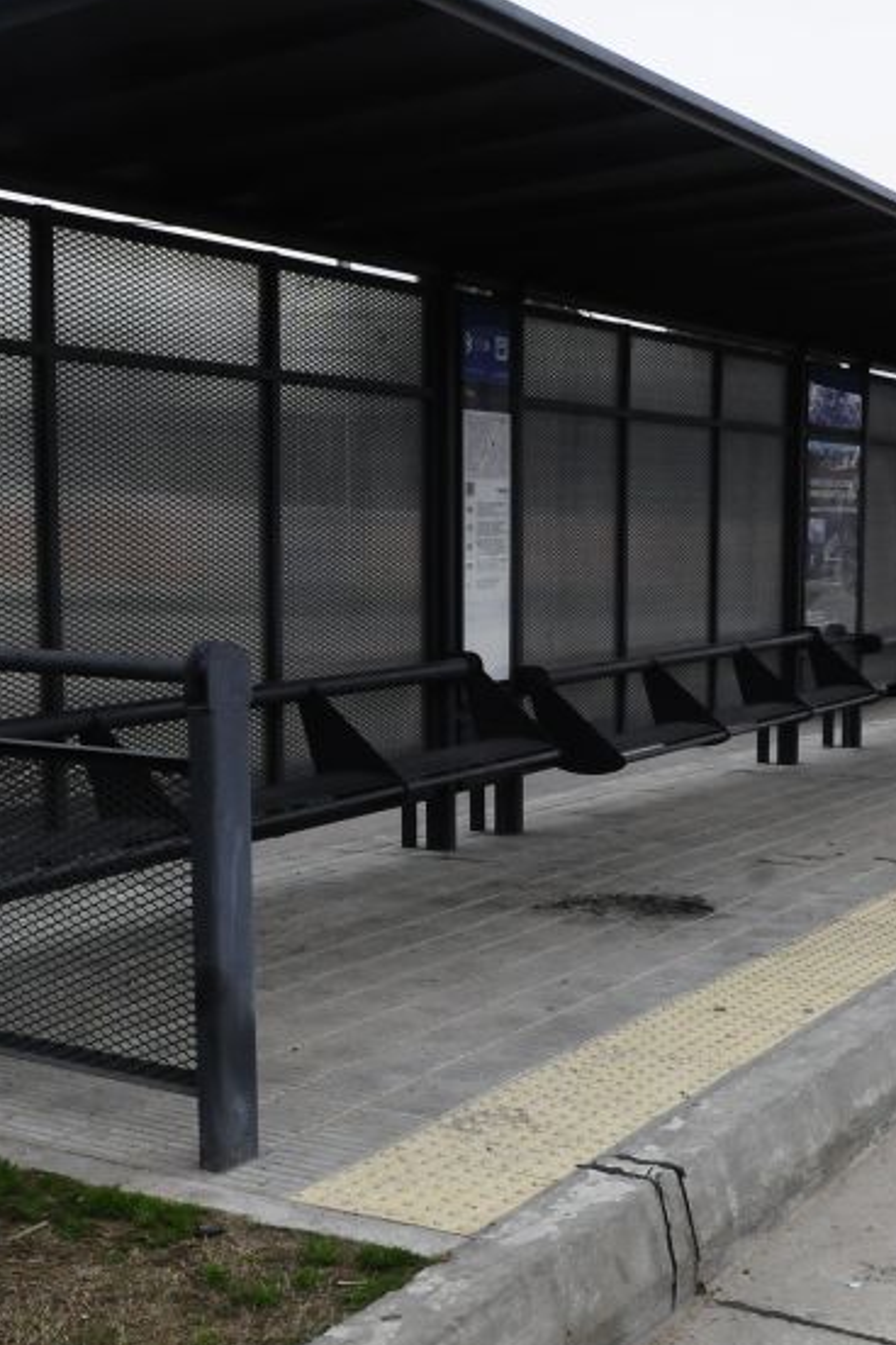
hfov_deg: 30.1
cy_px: 668
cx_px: 640
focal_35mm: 44
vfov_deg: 44.5
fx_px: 1643
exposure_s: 1/320
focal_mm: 18
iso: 1250
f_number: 9
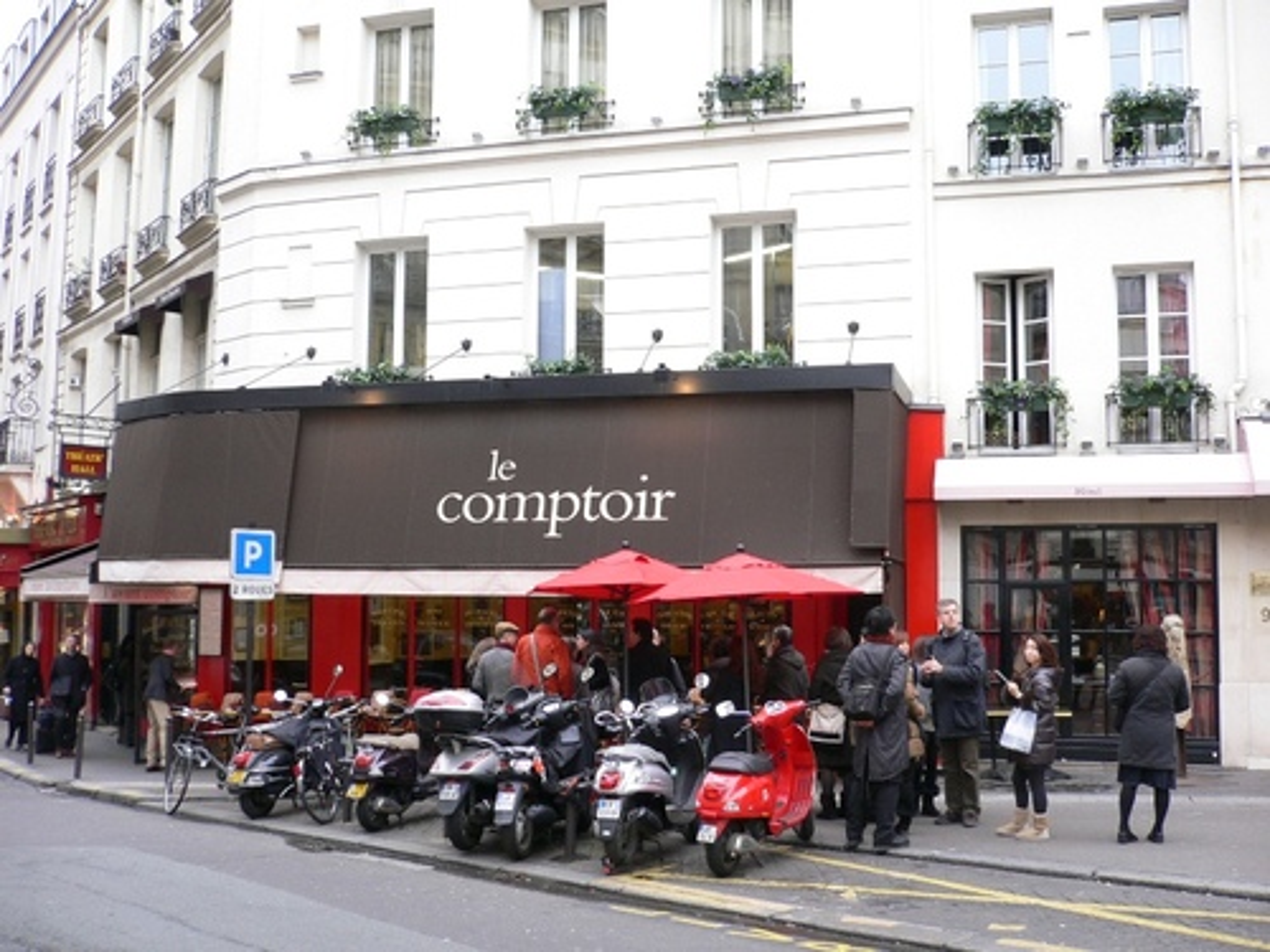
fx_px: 1284
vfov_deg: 40.7
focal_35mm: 35
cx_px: 635
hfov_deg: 52.6
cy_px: 476
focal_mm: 5.8
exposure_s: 1/50
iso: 100
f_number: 2.8
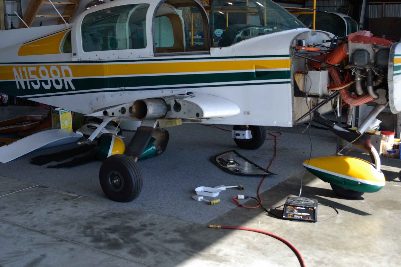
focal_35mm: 47
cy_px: 91
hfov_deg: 41.9
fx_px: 524
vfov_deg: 28.5
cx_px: 189
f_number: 5.6
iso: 125
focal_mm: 22
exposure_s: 1/125
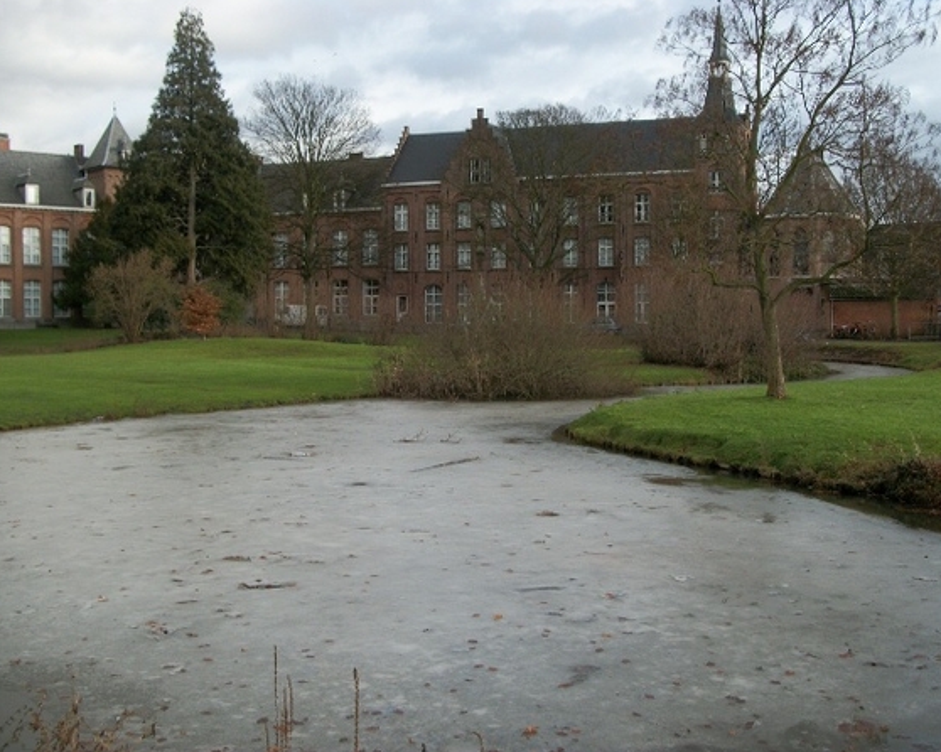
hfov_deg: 43.8
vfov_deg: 35.7
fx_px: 1169
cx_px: 450
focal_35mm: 42
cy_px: 374
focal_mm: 7.1
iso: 80
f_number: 3.2
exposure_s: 1/640
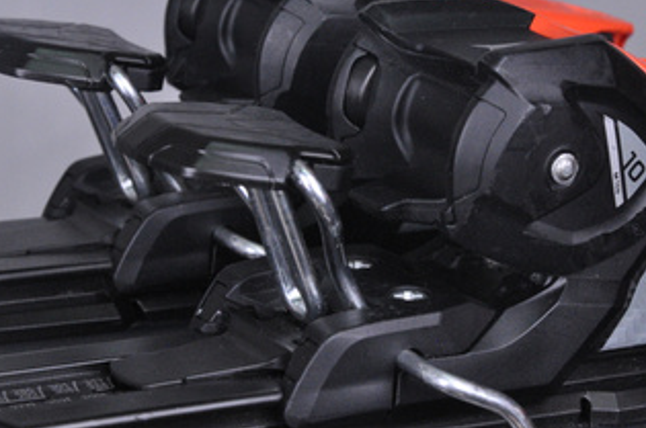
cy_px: 232
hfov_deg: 13.7
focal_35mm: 150
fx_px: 2688
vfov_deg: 9.1
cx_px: 402
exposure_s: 1/125
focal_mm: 70
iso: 3200
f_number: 9.5
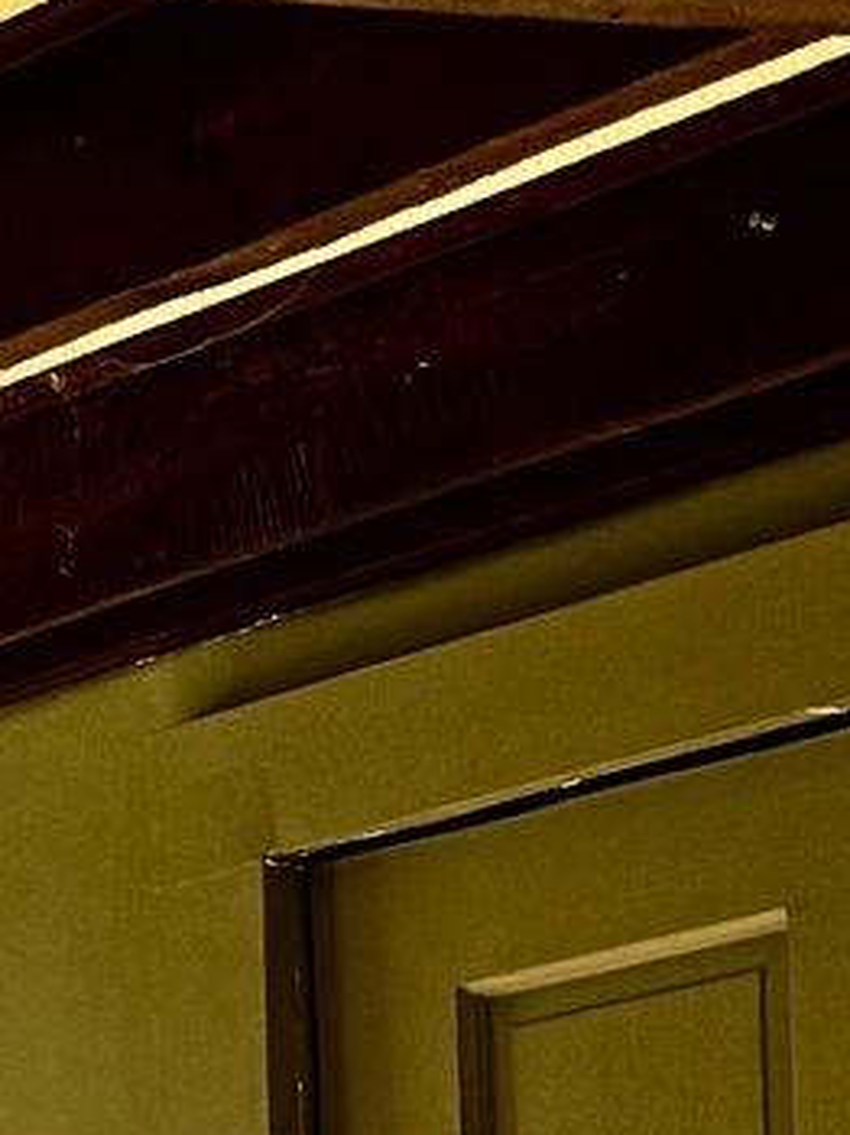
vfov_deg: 11.2
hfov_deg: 8.0
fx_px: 5179
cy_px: 2367
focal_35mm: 158
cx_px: -1739
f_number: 1.78
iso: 80
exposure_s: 1/121
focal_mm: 6.76
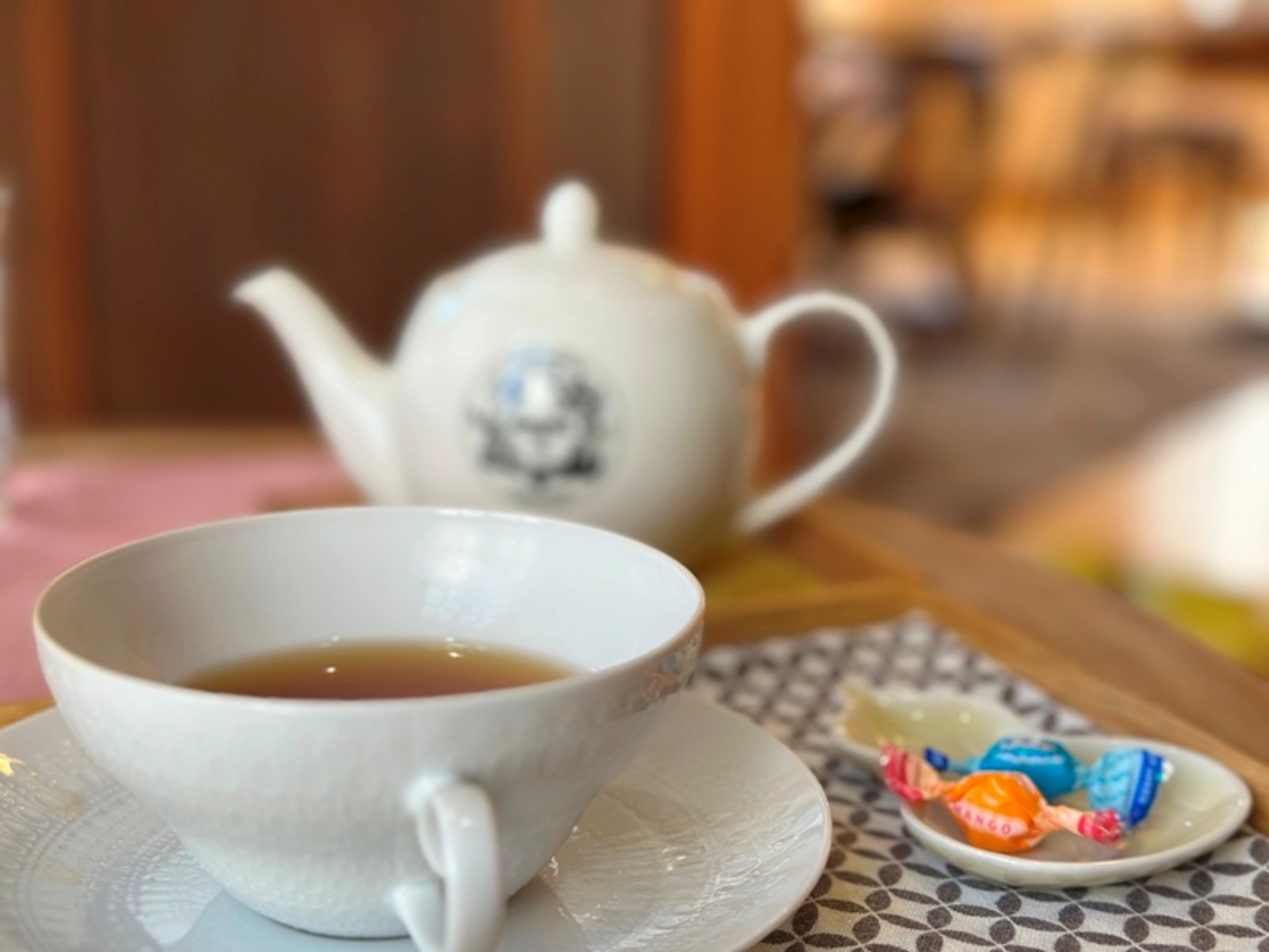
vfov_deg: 30.3
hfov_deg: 39.7
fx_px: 1760
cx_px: 634
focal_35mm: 48
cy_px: 476
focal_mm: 6.86
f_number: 1.78
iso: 80
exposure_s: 1/183
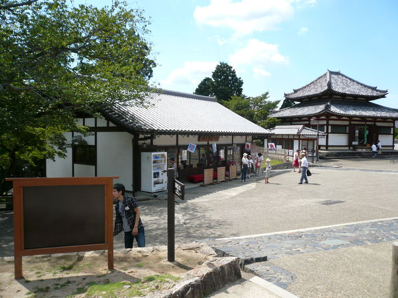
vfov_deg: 49.7
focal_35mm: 28
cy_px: 149
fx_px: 322
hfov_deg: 63.5
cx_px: 199
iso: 100
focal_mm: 4.6
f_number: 2.8
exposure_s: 1/1000
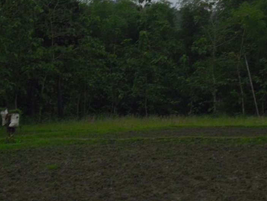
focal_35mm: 165
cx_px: 131
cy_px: 83
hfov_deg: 12.0
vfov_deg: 9.0
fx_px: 1273
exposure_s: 1/60
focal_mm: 18.6
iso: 400
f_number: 5.2
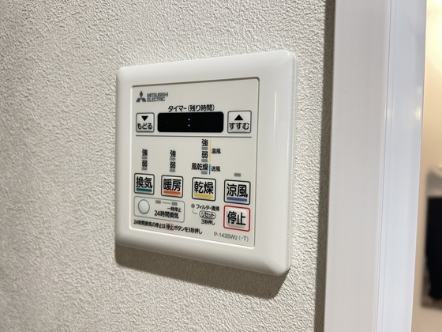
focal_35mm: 26
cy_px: 166
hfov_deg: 67.3
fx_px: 332
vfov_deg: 53.1
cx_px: 221
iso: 160
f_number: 1.5
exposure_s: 1/60
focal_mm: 5.7
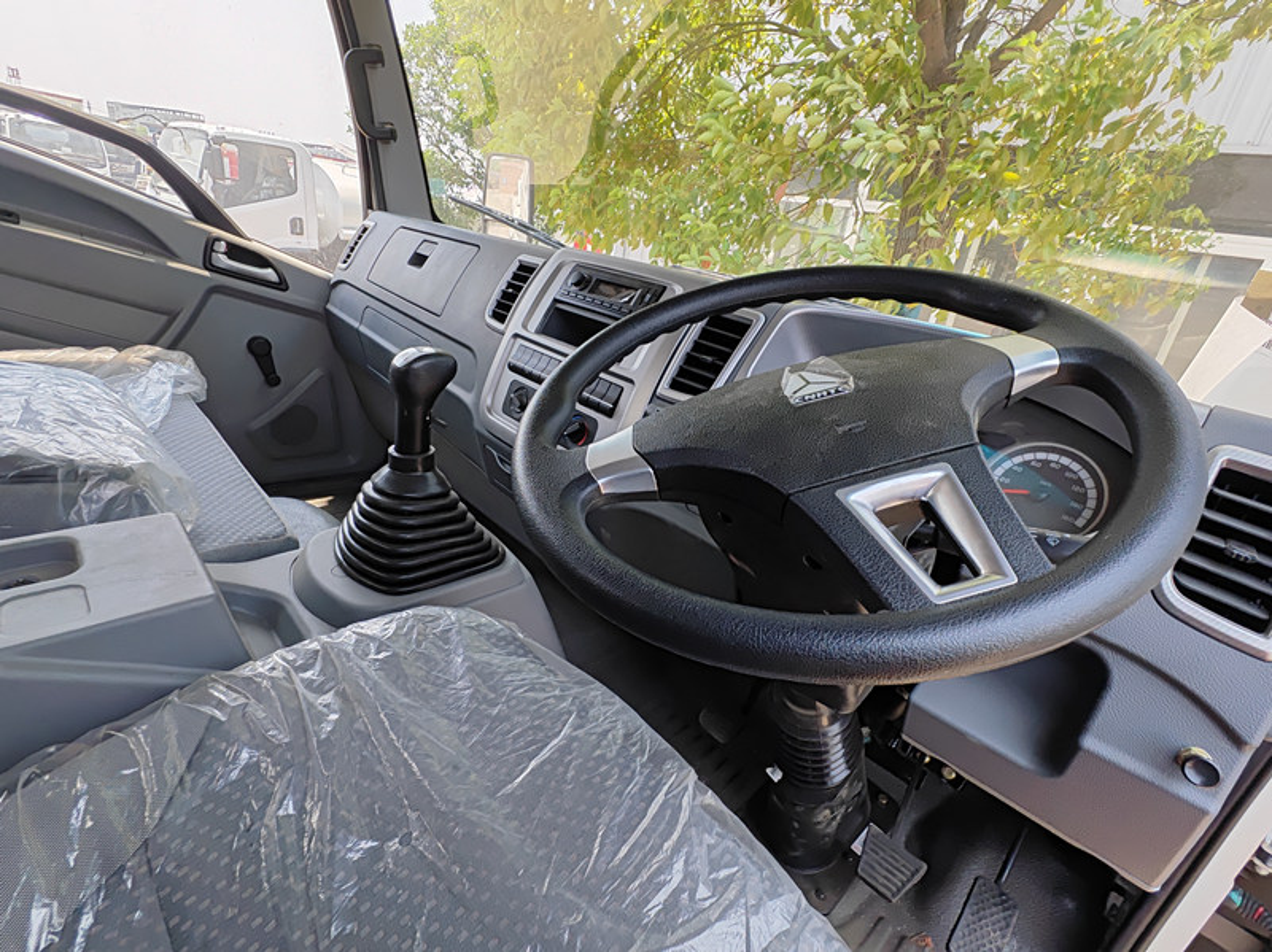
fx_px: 588
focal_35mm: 16
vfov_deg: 78.0
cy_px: 476
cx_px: 636
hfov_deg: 94.5
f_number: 2
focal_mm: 1.82
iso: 50
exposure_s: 1/130
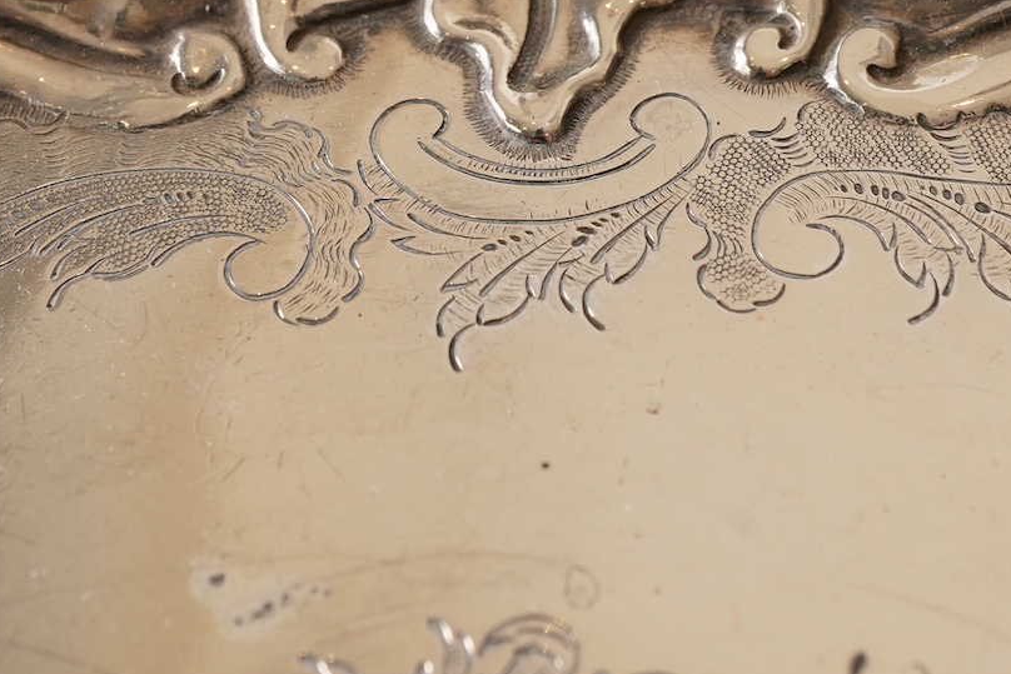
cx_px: 520
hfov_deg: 21.7
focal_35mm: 94
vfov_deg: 14.3
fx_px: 2640
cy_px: -24
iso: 400
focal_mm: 30
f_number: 16
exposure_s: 1/125
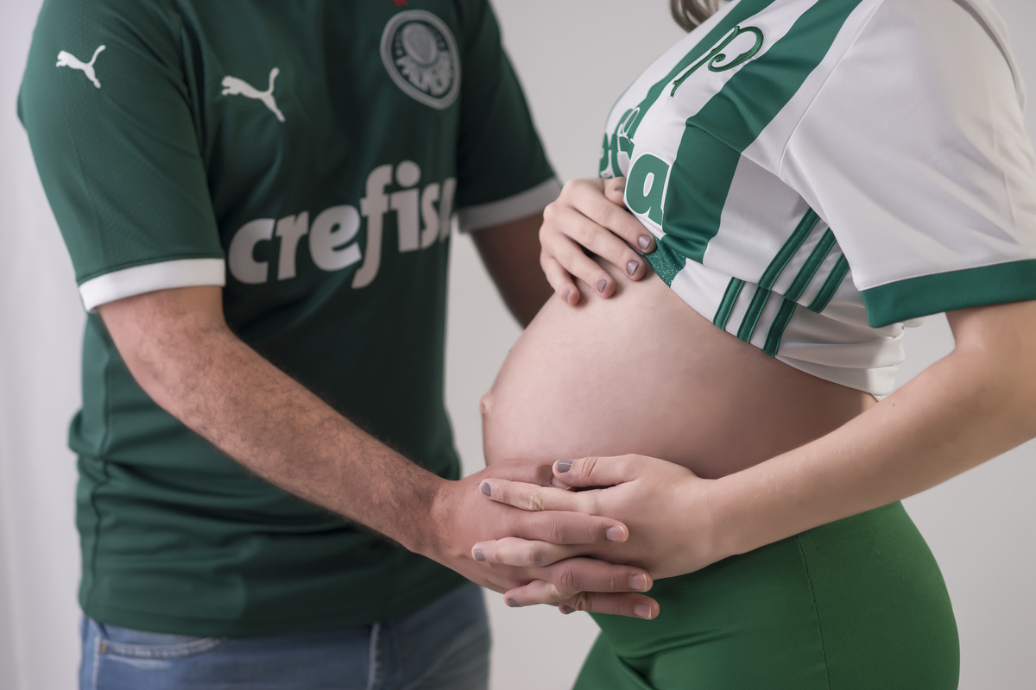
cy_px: 345
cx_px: 518
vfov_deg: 16.1
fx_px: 2446
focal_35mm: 85
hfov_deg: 23.9
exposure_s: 1/125
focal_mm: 85
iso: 80
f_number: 2.5
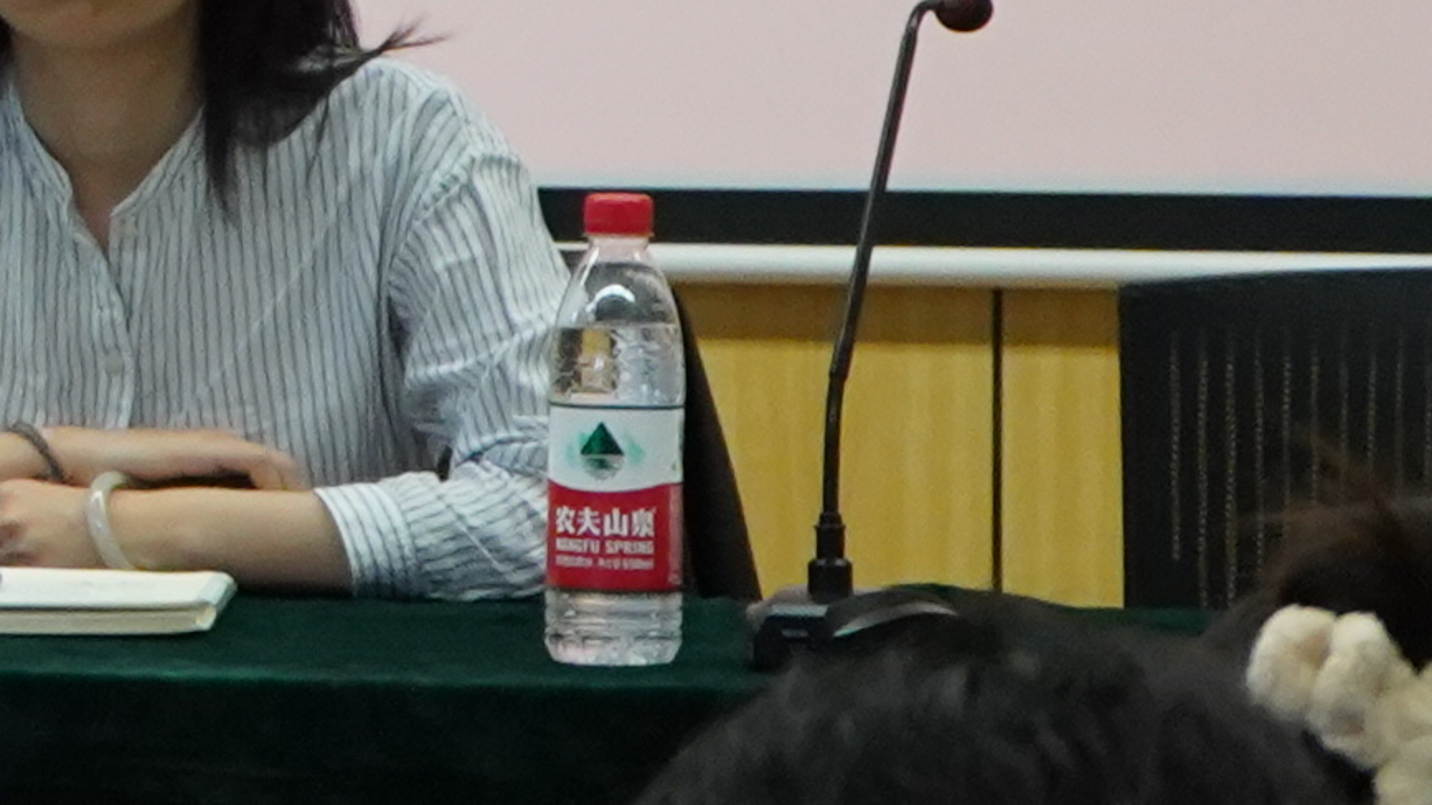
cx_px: -3207
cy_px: -444
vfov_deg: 2.7
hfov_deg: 4.6
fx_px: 17047
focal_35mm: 449
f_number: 5.6
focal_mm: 62
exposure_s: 1/125
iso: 2500
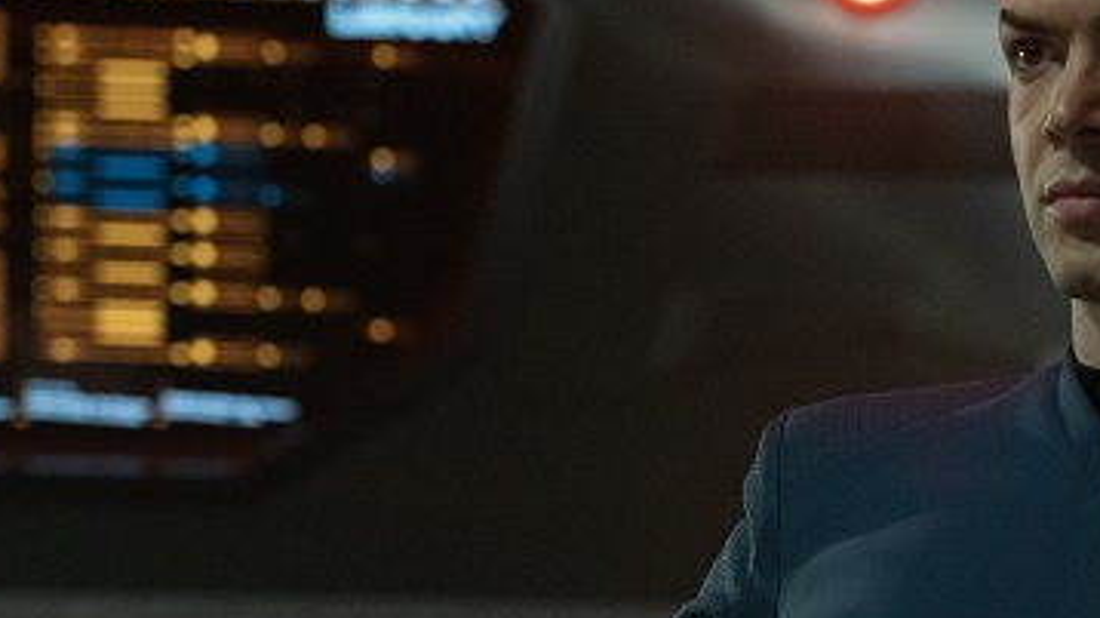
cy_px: 486
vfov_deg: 3.2
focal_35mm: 375
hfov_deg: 5.8
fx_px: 10933
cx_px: 813
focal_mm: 171
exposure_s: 1/125
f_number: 6.3
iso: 6400
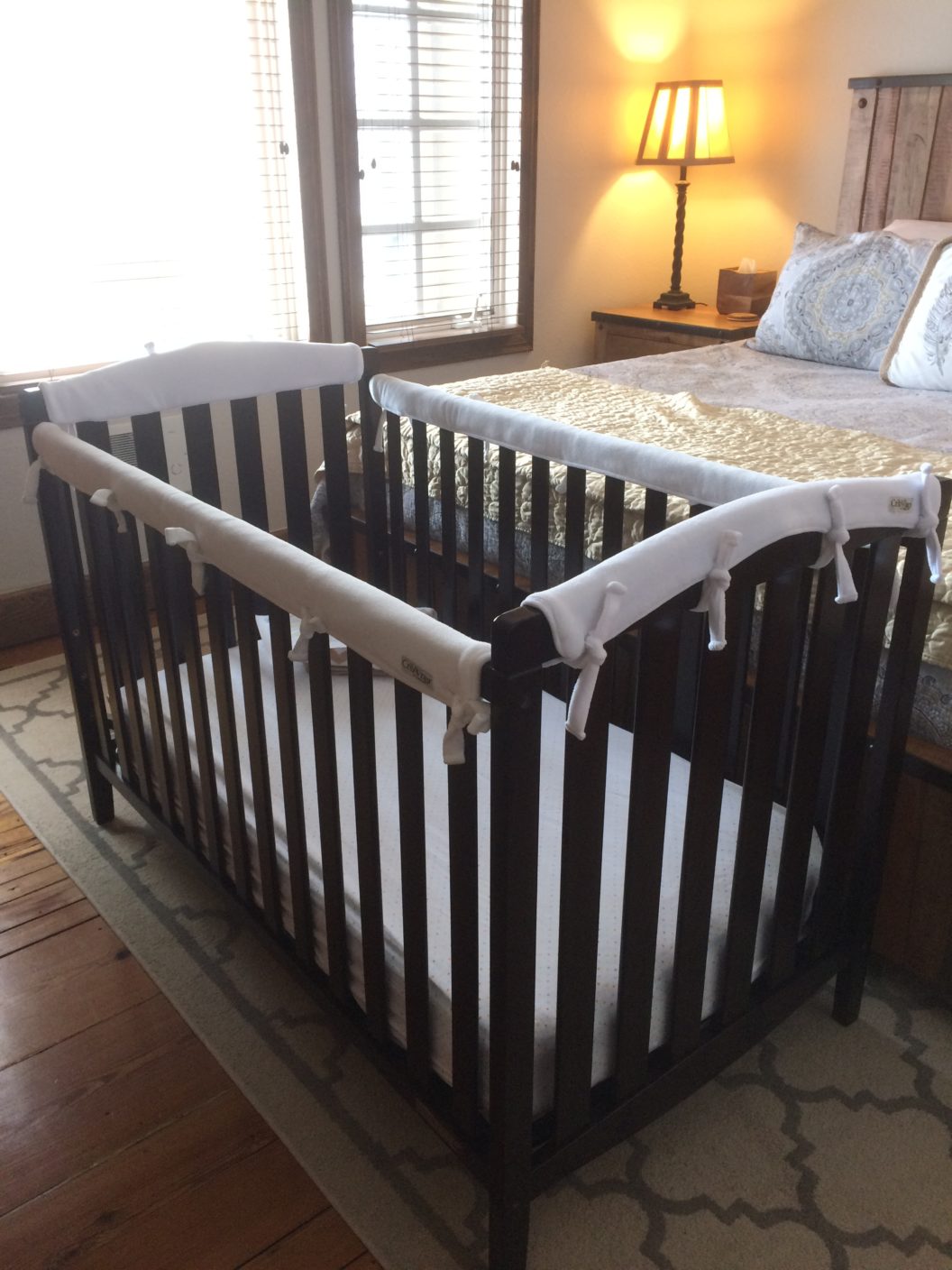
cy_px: 635
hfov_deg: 48.2
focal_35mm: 29
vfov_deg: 61.7
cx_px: 476
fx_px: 1063
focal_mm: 4.15
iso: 64
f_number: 2.2
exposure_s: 1/30
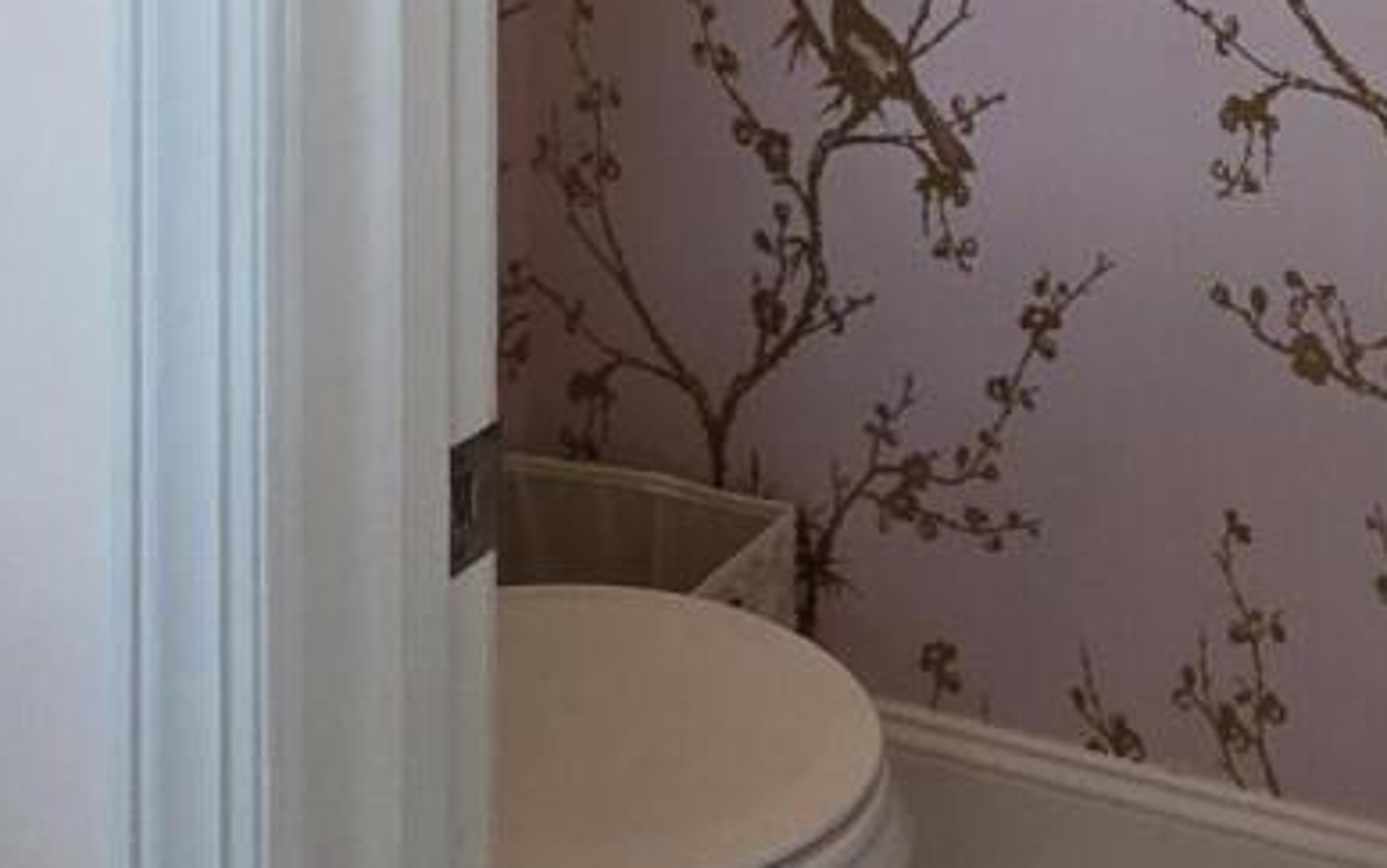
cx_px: 1473
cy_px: -843
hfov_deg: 26.9
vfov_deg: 15.1
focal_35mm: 71
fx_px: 2685
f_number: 1.9
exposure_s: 1/120
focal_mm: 2.2
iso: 250
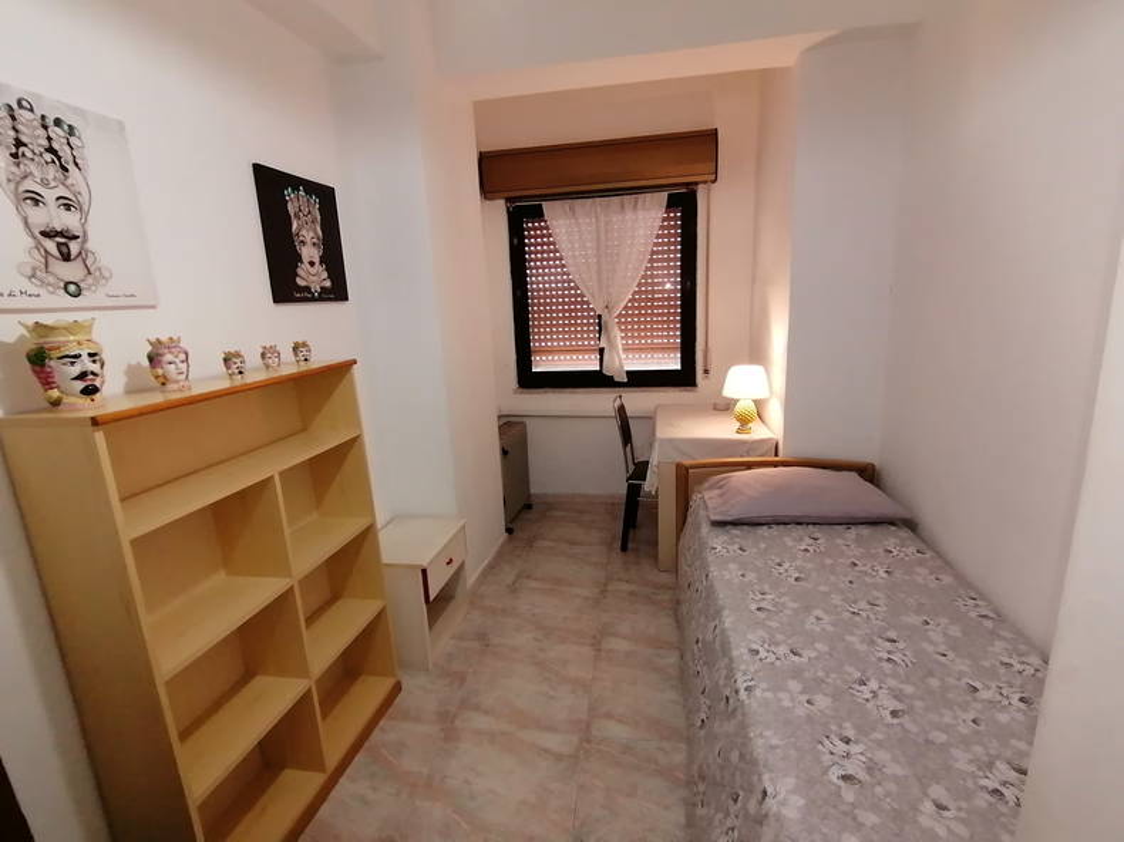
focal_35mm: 17
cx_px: 562
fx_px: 552
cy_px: 421
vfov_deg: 74.7
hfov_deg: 91.0
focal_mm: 2.7
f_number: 2.4
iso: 160
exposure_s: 1/33.3
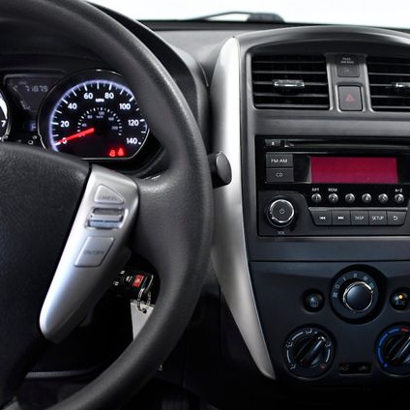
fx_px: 670
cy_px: 205
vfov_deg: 34.0
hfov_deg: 33.9
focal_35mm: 50
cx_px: 241
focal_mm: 26
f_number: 3.5
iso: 1600
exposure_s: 1/320
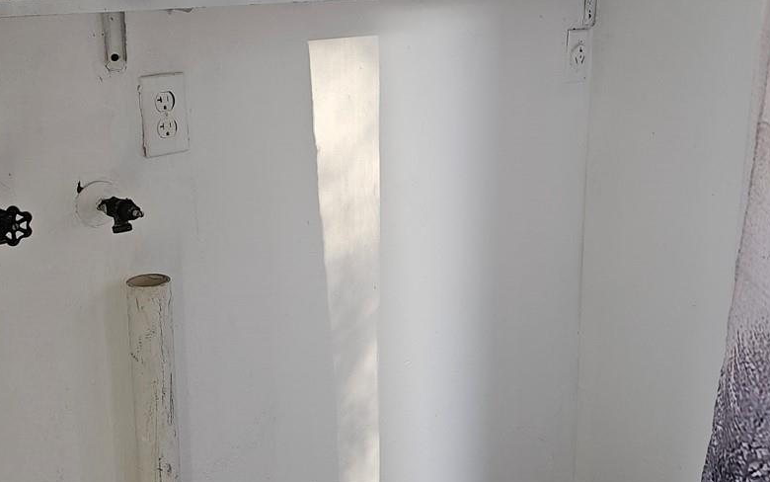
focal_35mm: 50
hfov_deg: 40.1
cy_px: 196
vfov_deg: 25.8
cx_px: 467
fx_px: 1050
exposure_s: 1/60
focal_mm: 6.3
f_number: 1.7
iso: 32
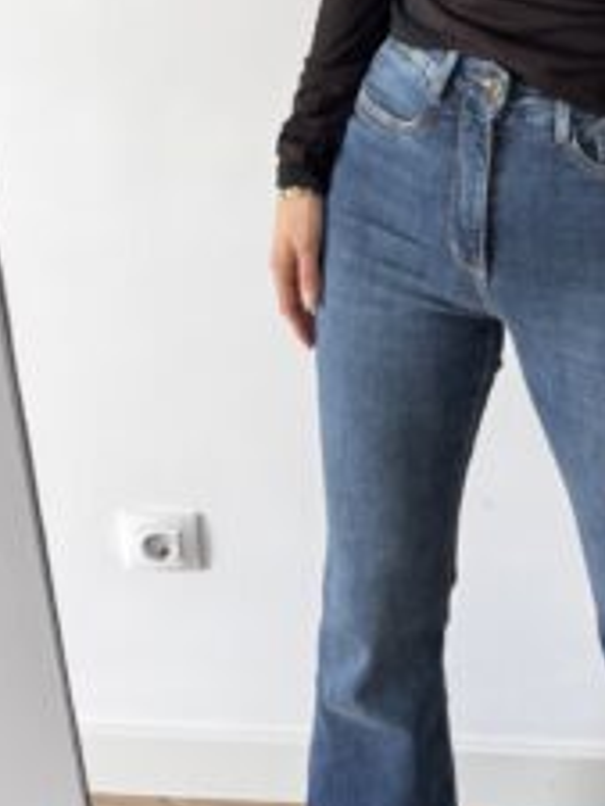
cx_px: 558
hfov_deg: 22.3
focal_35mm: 64
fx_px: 1490
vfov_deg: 29.0
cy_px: 72
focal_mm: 6.76
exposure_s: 1/121
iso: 200
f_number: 1.78
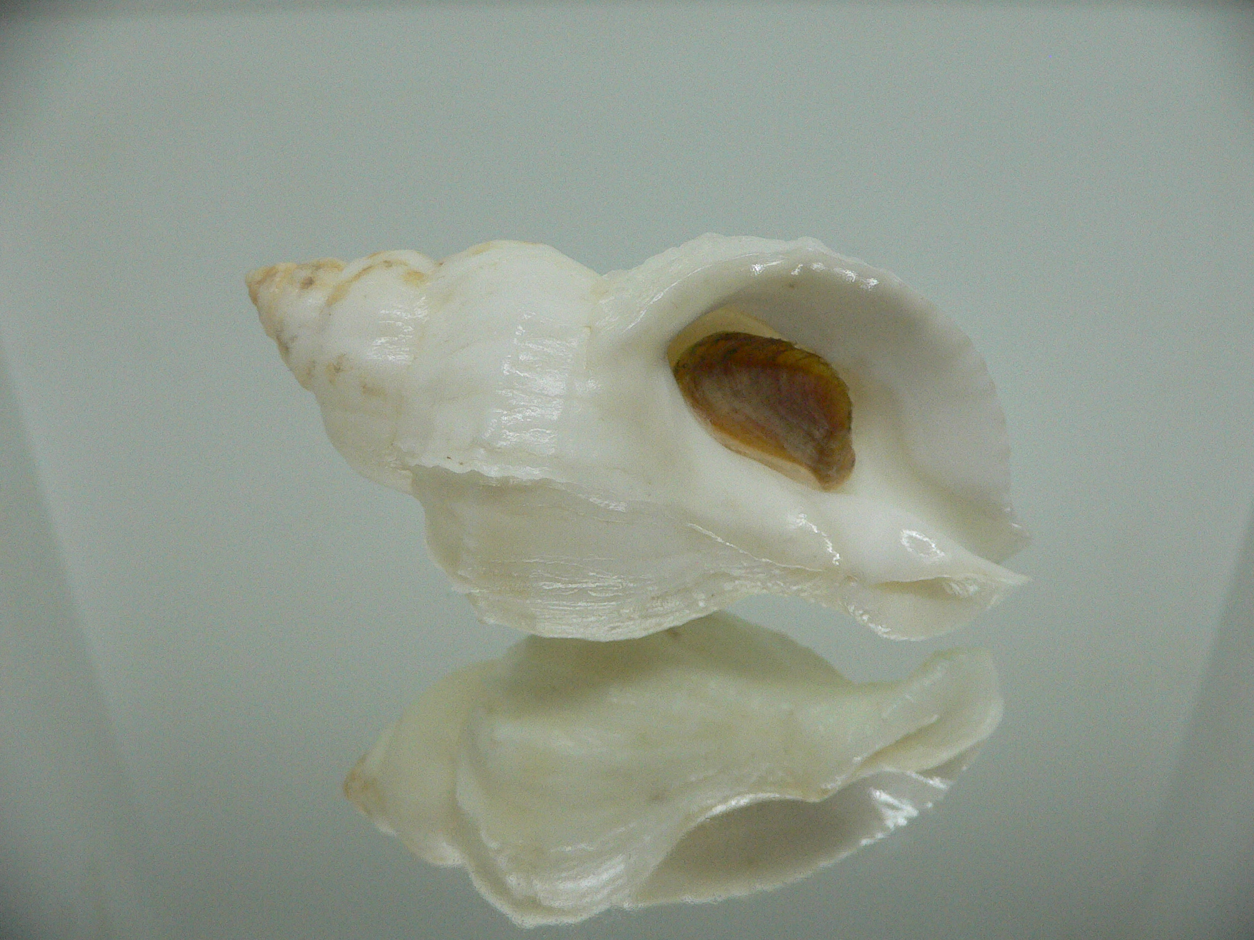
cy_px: 470
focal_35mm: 35
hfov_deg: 52.6
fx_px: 1268
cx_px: 627
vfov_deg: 40.7
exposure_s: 1/60
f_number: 2.8
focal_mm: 4.6
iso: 200
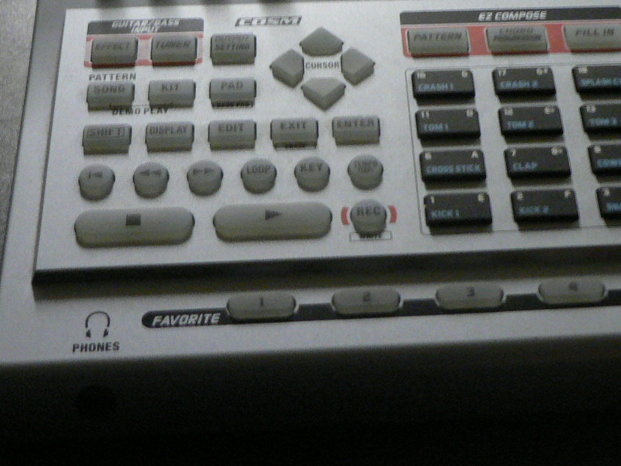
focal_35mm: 89
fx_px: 1596
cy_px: 25
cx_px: 481
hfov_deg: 21.8
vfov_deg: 16.3
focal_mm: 7.6
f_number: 2.8
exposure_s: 1/5
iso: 200
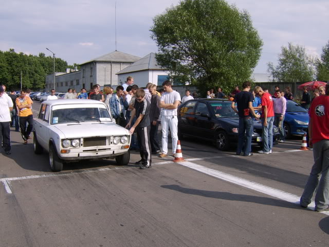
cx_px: 164
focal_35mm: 31
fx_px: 295
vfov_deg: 45.4
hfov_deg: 58.4
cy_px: 124
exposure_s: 1/324
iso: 71
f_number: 6.7
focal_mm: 8.13
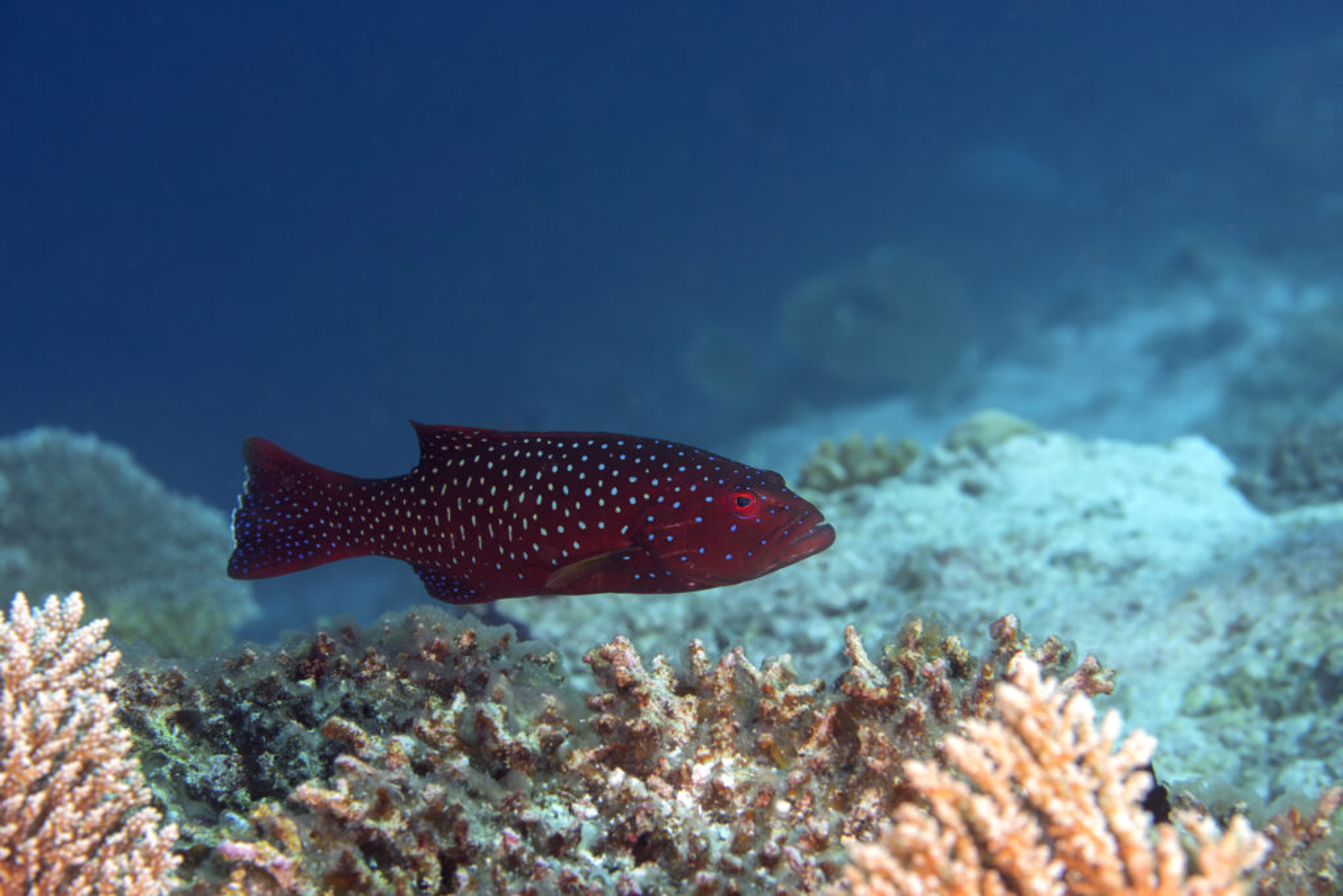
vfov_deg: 13.0
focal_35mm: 105
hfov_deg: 19.5
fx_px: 3917
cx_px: 672
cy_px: 448
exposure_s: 1/80
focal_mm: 105
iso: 160
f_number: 10
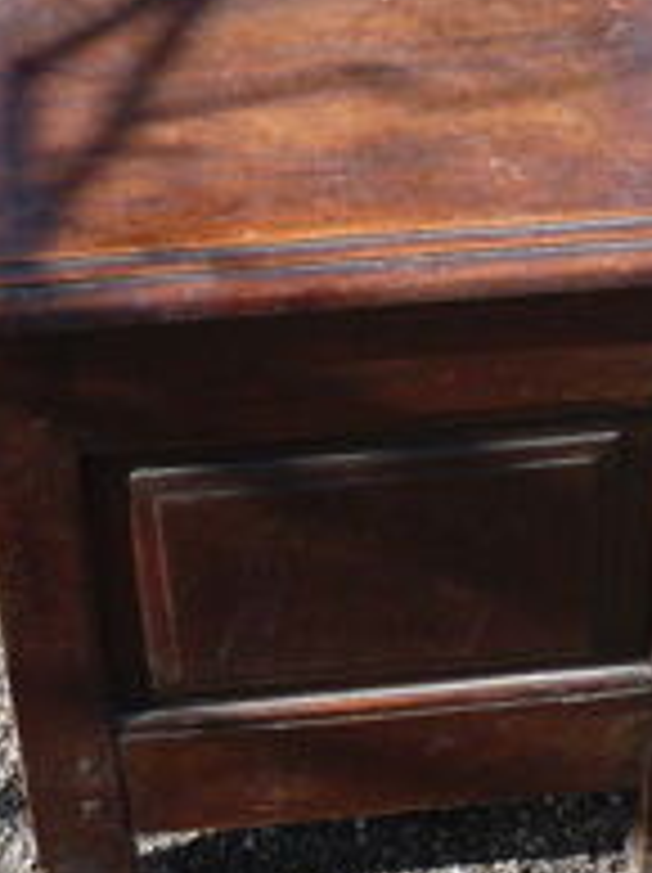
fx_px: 2492
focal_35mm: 99
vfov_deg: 19.3
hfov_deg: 14.9
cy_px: 0
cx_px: 346
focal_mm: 5.2
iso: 100
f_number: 4
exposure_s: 1/160
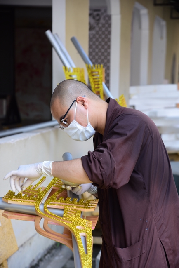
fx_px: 708
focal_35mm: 95
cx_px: 90
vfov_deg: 21.4
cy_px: 134
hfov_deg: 14.4
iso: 250
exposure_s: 1/40
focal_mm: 95
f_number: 5.6
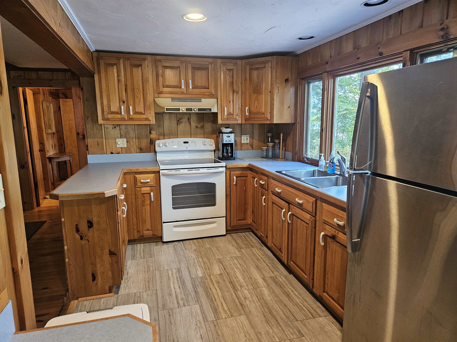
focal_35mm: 23
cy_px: 171
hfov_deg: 73.9
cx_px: 228
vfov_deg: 58.9
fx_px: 304
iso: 400
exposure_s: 1/120
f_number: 1.8
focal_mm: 5.4
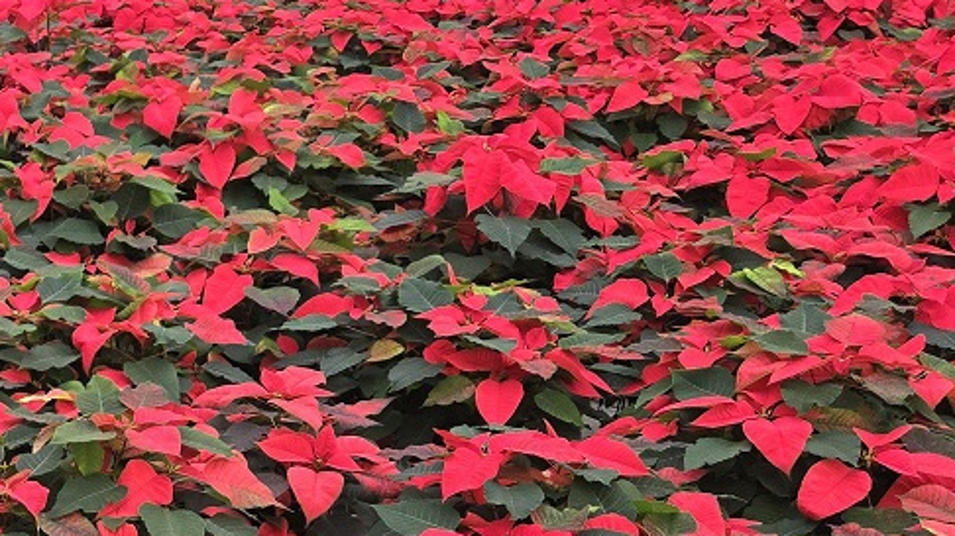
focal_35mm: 66
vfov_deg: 17.6
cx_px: -86
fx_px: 1671
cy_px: 591
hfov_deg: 29.0
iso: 400
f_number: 1.8
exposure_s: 1/120
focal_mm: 5.4
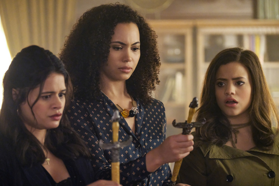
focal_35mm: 142
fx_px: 1100
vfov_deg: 9.7
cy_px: 93
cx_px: 140
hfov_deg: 14.4
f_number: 2.8
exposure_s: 1/60
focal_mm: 94.5
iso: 6400
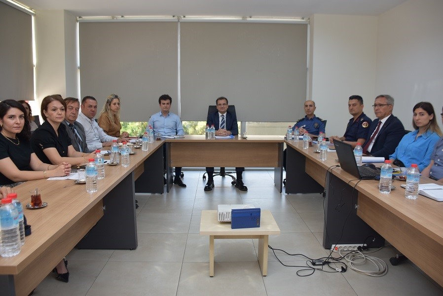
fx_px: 332
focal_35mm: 27
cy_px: 148
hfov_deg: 67.3
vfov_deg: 48.0
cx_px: 222
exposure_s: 1/60
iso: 320
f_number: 4
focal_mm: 18
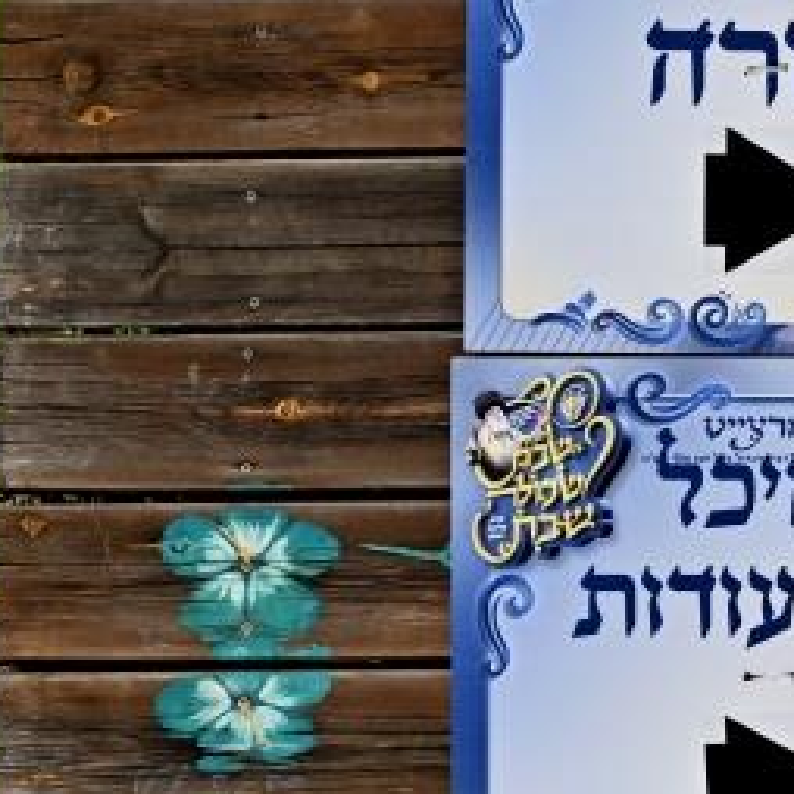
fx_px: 13053
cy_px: 313
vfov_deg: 3.5
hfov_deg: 3.5
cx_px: 963
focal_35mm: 503
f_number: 4
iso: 100
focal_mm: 98
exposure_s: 1/8000
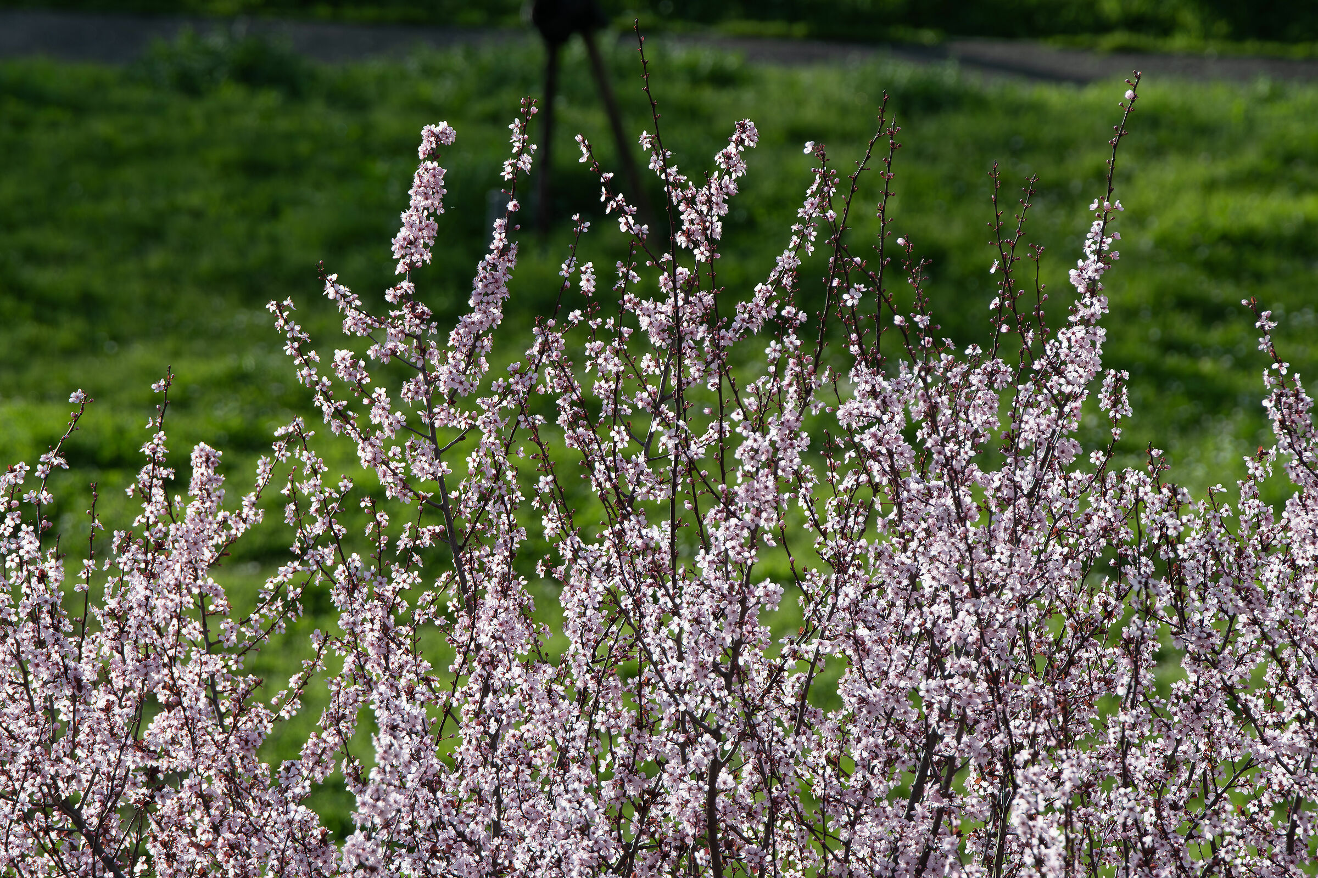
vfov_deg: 2.3
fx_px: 21965
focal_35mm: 600
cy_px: 439
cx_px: 659
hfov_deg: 3.4
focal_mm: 400
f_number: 9
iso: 400
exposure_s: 1/800
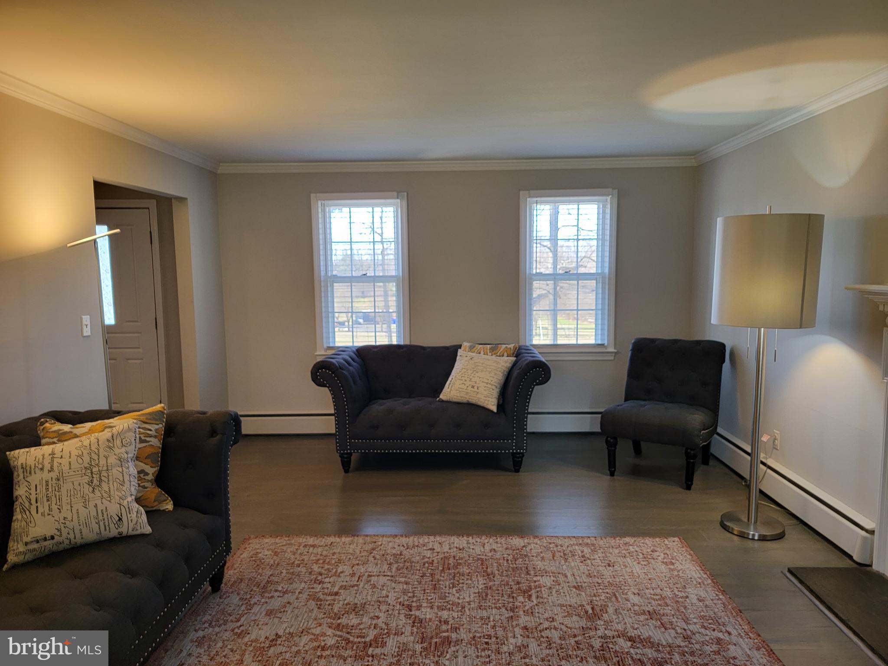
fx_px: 616
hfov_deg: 71.6
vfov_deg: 56.8
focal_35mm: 24
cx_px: 444
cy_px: 333
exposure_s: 1/120
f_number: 1.8
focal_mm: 6.7
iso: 160
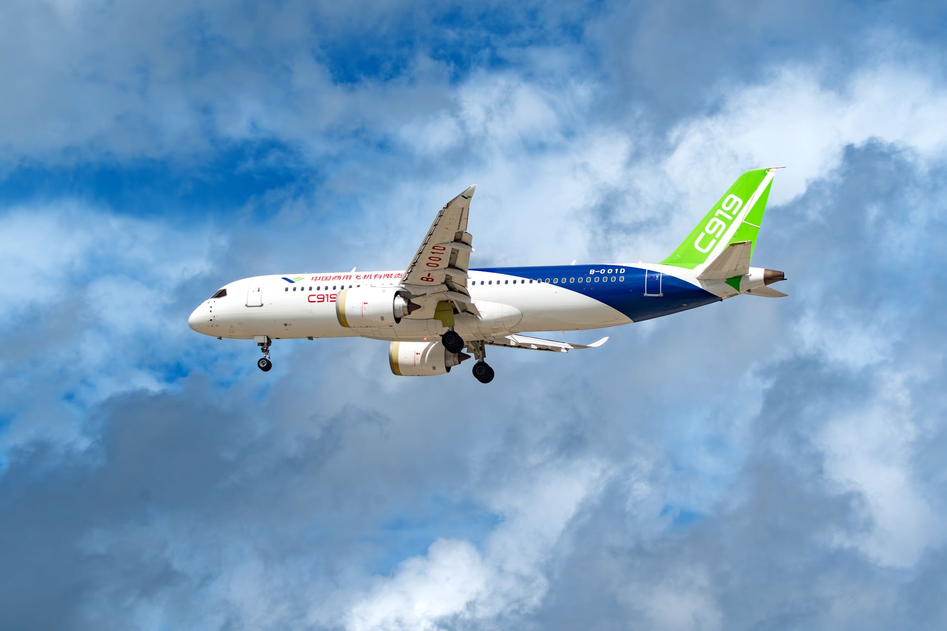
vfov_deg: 8.7
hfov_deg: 13.1
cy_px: 296
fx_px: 4129
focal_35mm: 157
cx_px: 494
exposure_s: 1/2000
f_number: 8
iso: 250
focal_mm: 136
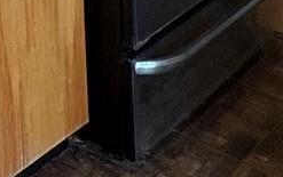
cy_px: -298
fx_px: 741
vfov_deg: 10.8
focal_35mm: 96
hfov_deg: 18.4
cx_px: -175
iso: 125
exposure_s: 1/60
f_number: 2.2
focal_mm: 2.22
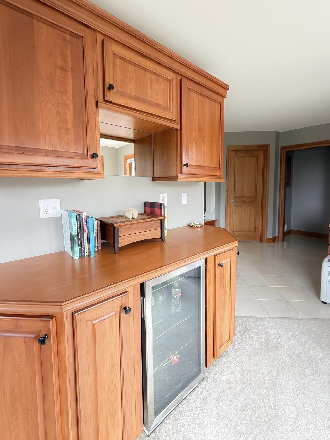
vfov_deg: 94.3
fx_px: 203
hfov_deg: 78.1
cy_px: 203
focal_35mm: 16
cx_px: 163
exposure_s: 1/70
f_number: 2.2
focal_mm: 2.22
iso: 320
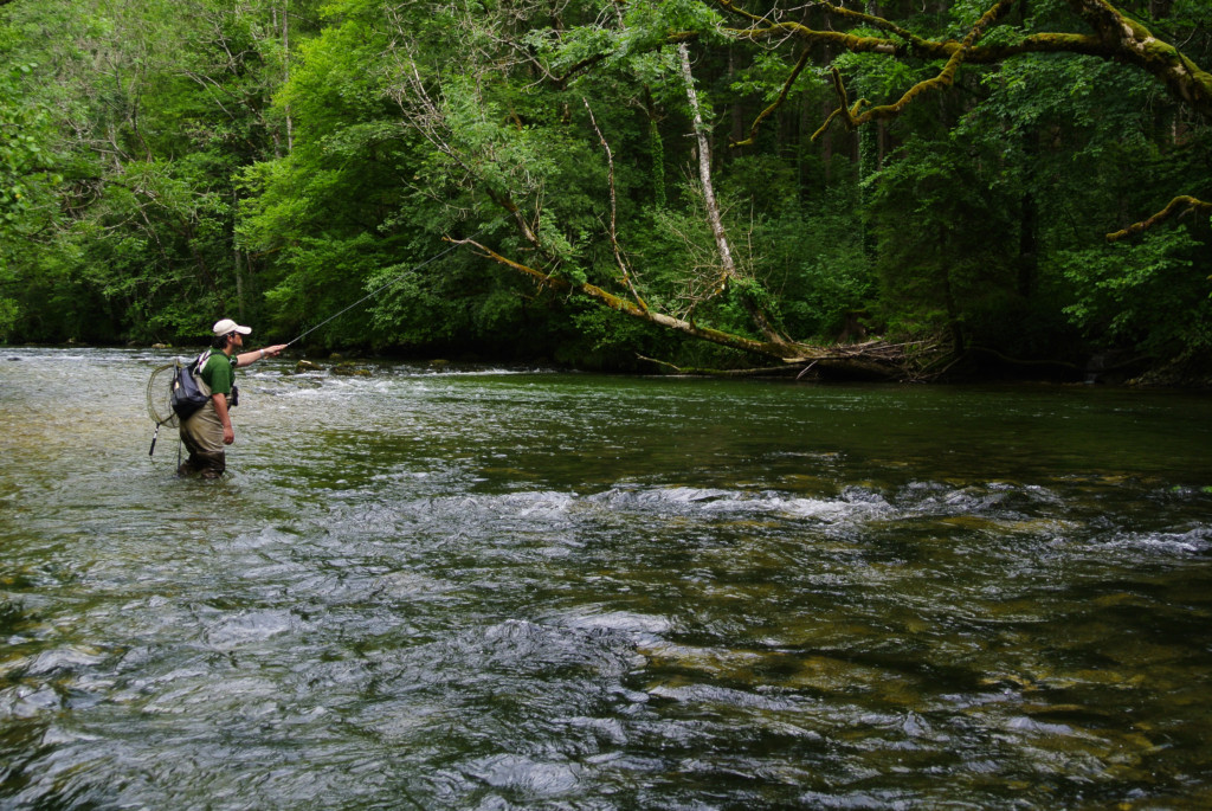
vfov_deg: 28.7
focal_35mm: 47
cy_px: 406
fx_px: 1584
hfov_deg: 41.9
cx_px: 606
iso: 100
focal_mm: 17.5
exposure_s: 1/160
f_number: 4.5
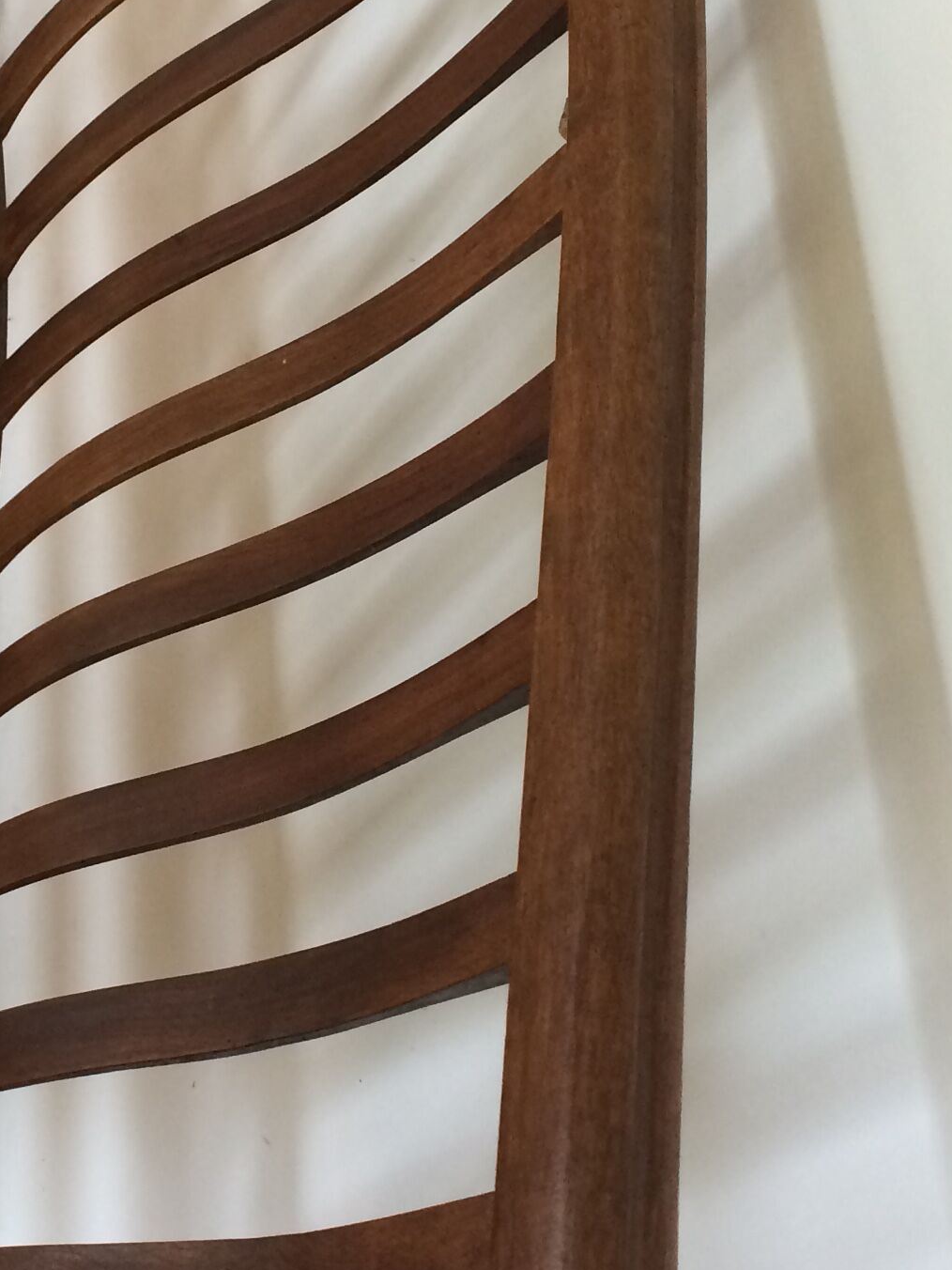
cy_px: 643
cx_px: -38
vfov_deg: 27.8
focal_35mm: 70
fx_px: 2567
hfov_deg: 20.2
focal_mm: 4.15
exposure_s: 1/33
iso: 160
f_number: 2.2
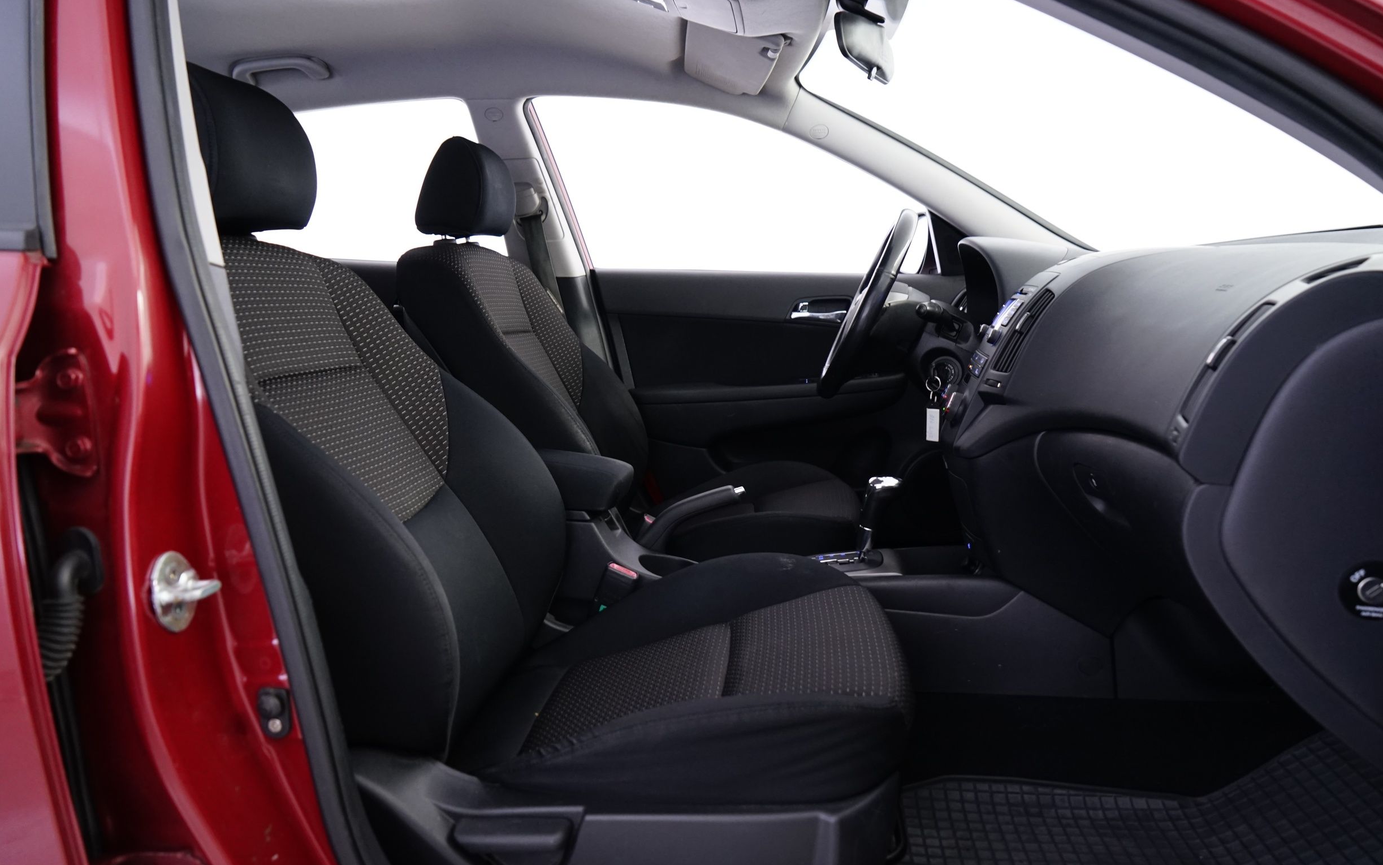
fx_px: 942
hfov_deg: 72.5
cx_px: 688
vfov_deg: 49.3
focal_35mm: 25
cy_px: 434
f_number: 5
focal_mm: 24
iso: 1250
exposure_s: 1/8
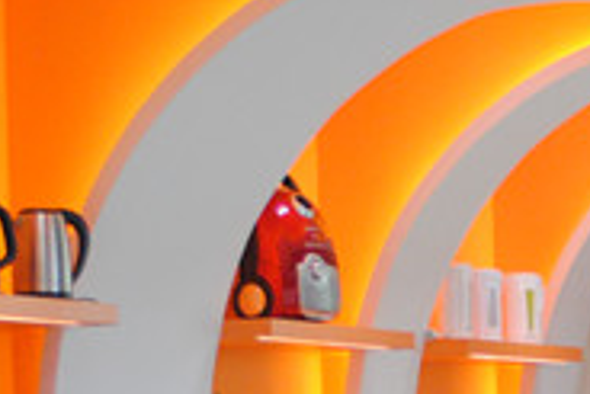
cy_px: 745
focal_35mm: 209
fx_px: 3428
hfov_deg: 9.5
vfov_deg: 6.4
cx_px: 946
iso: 800
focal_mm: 32
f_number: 4.8
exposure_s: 1/40
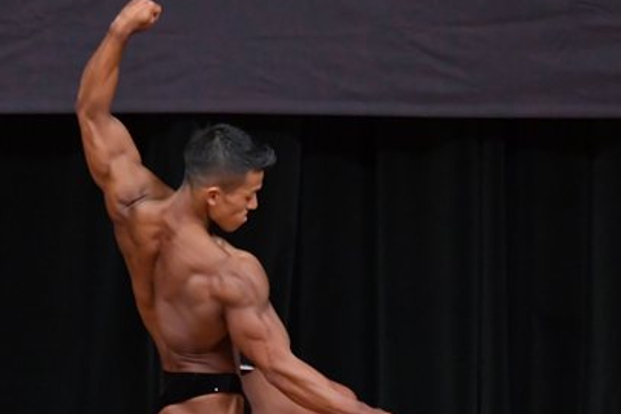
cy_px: 261
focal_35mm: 545
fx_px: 9401
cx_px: 176
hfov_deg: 3.8
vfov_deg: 2.5
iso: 4000
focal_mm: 190
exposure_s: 1/400
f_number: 5.6
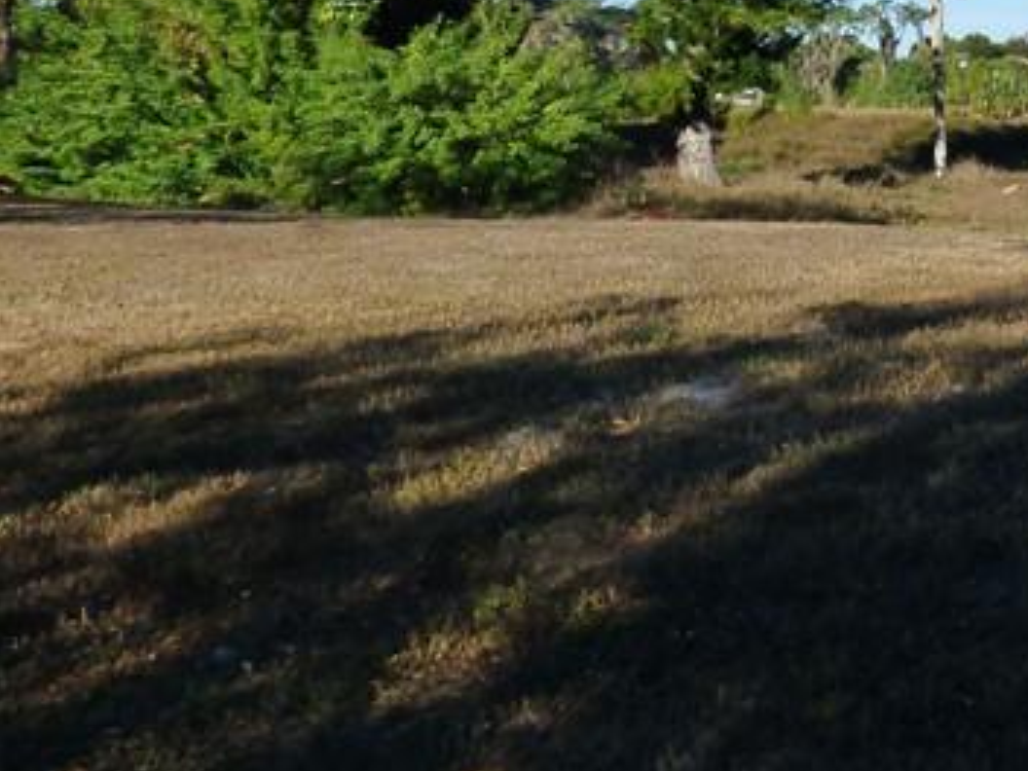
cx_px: 1349
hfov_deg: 25.0
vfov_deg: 21.2
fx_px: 1990
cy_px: 0
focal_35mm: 67
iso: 200
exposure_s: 1/2000
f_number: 3
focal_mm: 4.11
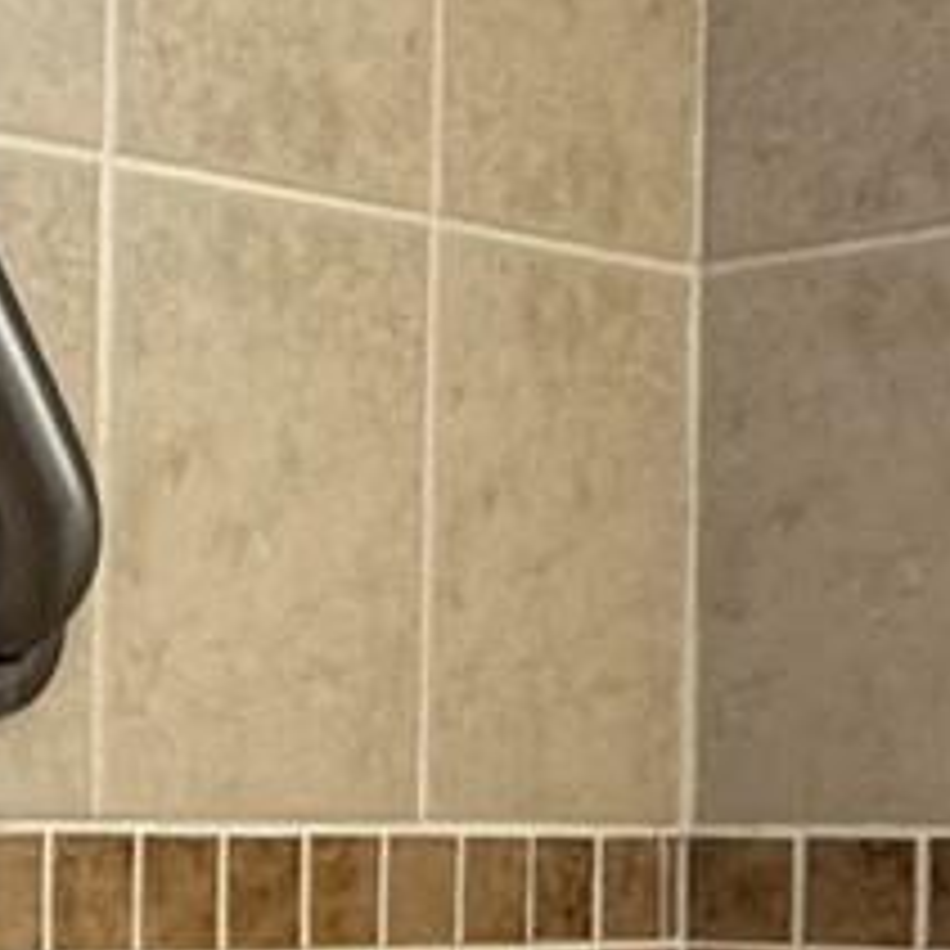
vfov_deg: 18.1
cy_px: 891
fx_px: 2919
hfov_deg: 15.2
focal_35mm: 94
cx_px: -905
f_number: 2.2
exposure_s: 1/60
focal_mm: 2.22
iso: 320
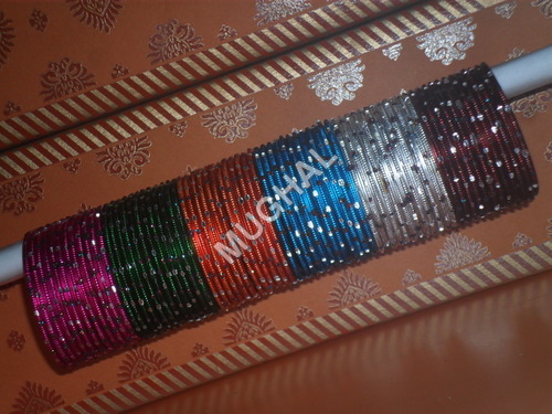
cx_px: 276
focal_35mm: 108
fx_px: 1722
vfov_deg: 13.7
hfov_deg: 18.2
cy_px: 207
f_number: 5
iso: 100
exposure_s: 1/60
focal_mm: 19.6
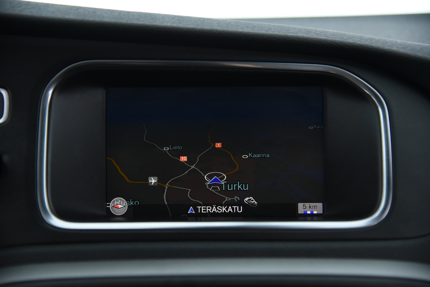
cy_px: 144
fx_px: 777
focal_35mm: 65
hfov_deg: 30.9
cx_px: 215
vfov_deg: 20.9
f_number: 4
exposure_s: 1/40
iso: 4000
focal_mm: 65
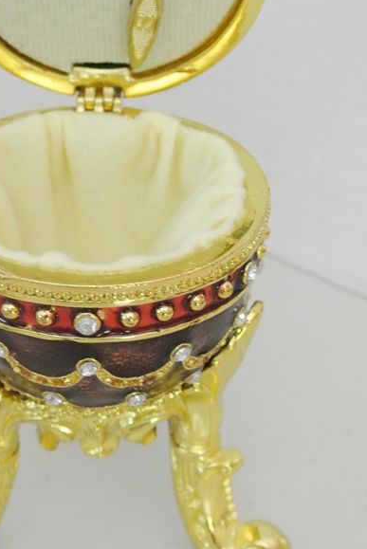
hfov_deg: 17.9
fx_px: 1160
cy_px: 174
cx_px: 110
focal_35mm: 76
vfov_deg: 26.5
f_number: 4.2
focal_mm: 16.3
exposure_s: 1/30
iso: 800
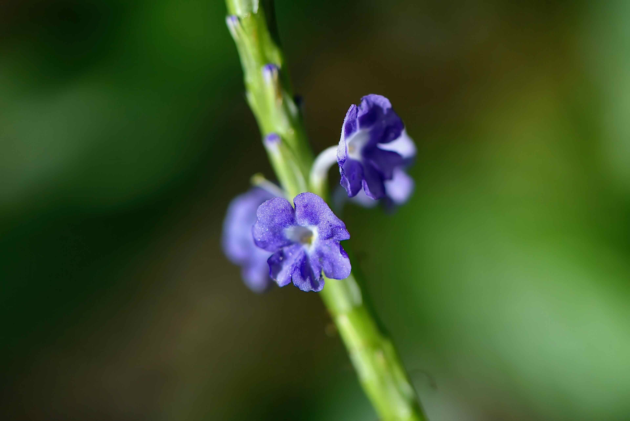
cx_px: 315
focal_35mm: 105
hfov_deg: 19.4
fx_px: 1838
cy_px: 210
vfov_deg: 13.1
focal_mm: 105
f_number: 6.3
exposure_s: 1/2500
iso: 500
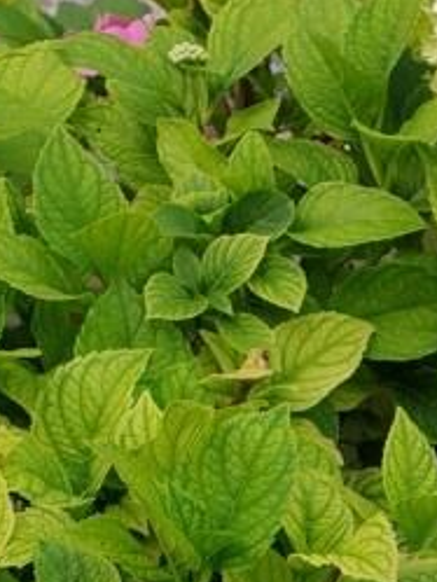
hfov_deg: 12.9
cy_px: 1155
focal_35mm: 107
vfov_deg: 15.0
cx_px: 717
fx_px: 1800
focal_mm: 4.3
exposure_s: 1/162
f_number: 2.4
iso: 50
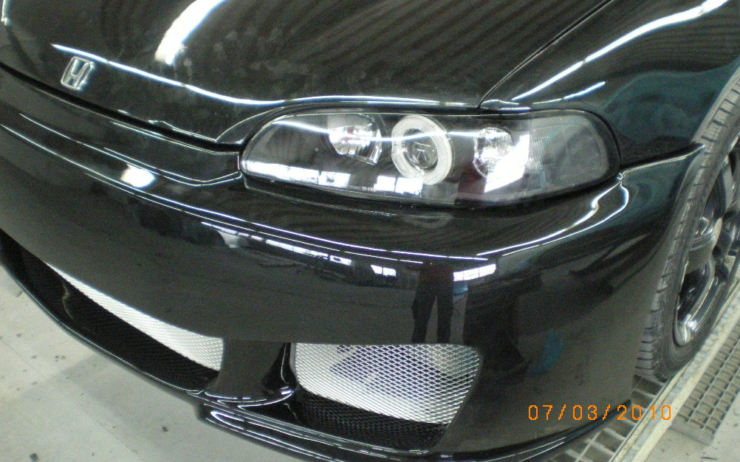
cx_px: 368
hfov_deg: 50.4
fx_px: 786
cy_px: 194
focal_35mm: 39
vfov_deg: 32.7
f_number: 3.1
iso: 800
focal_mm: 6.3
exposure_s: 1/40
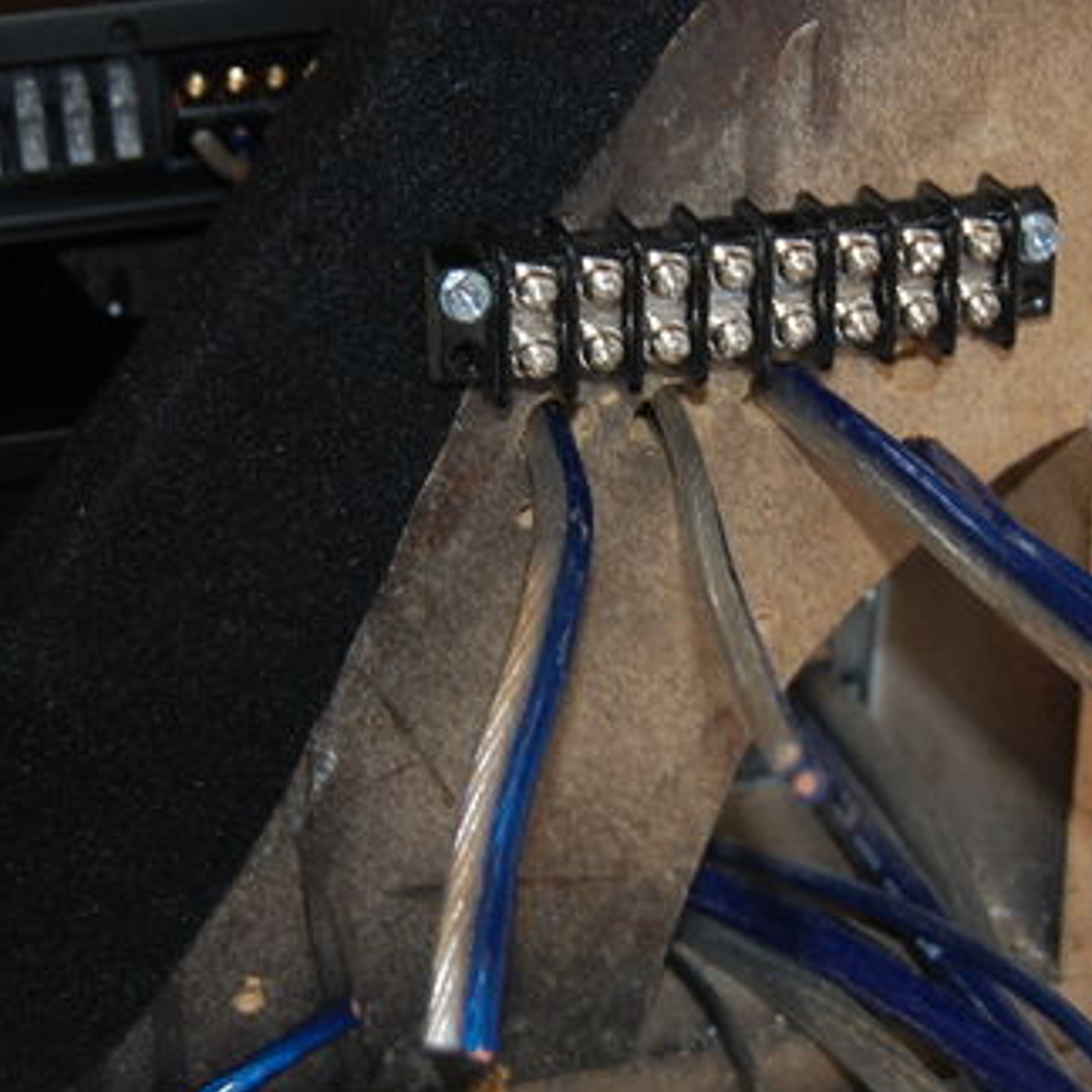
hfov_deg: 22.2
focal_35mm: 78
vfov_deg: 22.2
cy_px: 472
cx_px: 556
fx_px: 2778
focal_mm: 31
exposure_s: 1/60
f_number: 4.5
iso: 400
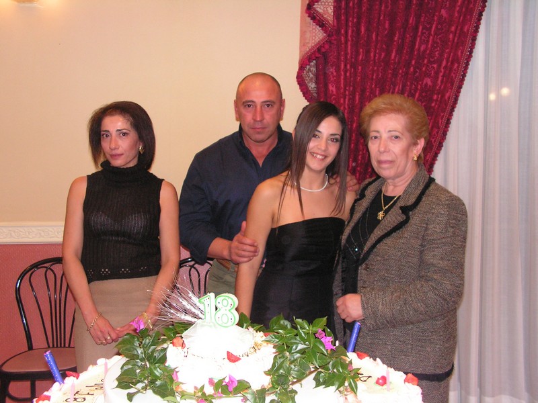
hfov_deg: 42.9
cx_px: 269
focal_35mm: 44
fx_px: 684
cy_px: 202
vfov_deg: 32.9
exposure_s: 1/40
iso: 200
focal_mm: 7.4
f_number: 3.2
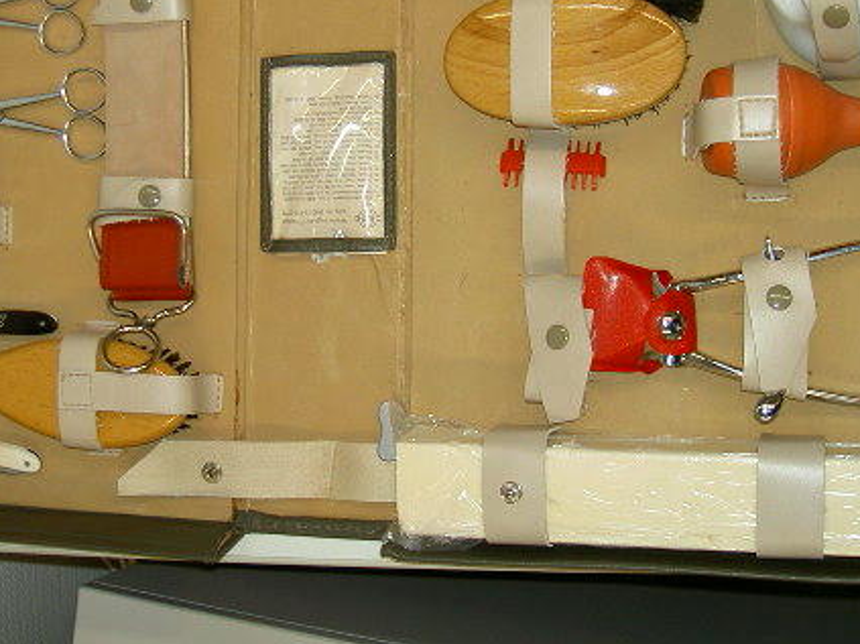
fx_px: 1465
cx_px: 388
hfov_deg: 32.7
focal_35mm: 59
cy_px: 158
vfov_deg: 24.5
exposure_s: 1/59.5
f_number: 2.8
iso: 100
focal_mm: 8
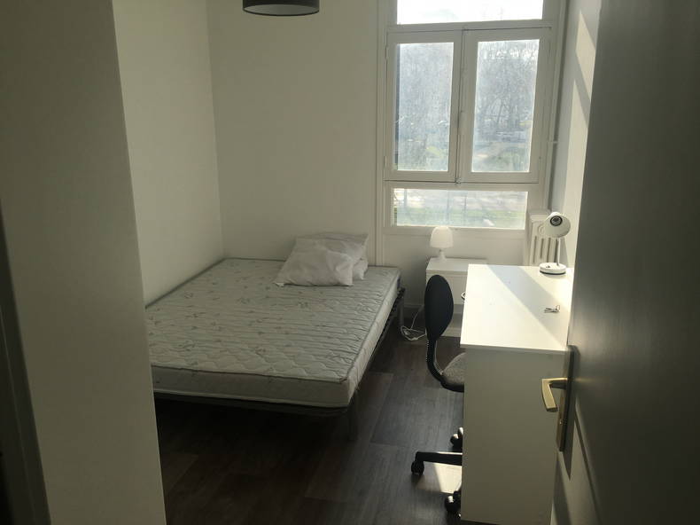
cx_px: 350
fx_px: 586
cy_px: 262
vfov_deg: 48.2
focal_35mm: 29
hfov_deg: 61.7
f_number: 2.2
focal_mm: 4.15
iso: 25
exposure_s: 1/1012
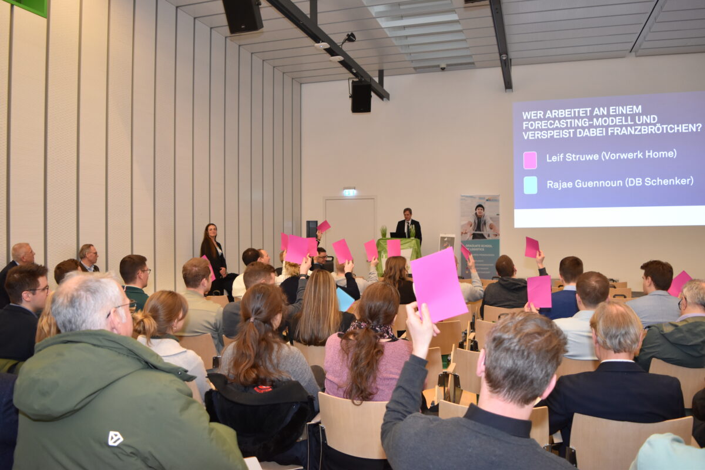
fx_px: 529
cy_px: 235
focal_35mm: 27
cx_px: 352
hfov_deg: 67.4
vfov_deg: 47.9
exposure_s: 1/60
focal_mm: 18
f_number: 4
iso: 800
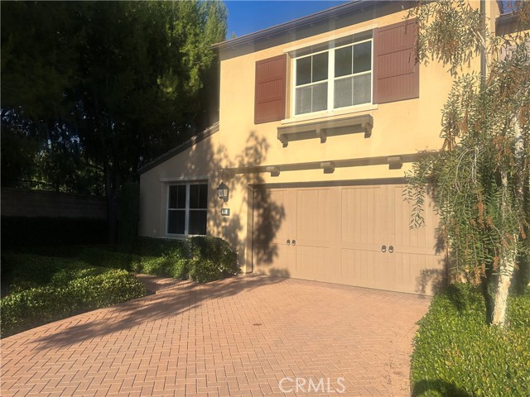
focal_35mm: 24
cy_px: 198
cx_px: 265
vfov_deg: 56.8
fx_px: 367
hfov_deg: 71.6
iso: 80
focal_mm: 6.86
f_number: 1.78
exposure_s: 1/4762
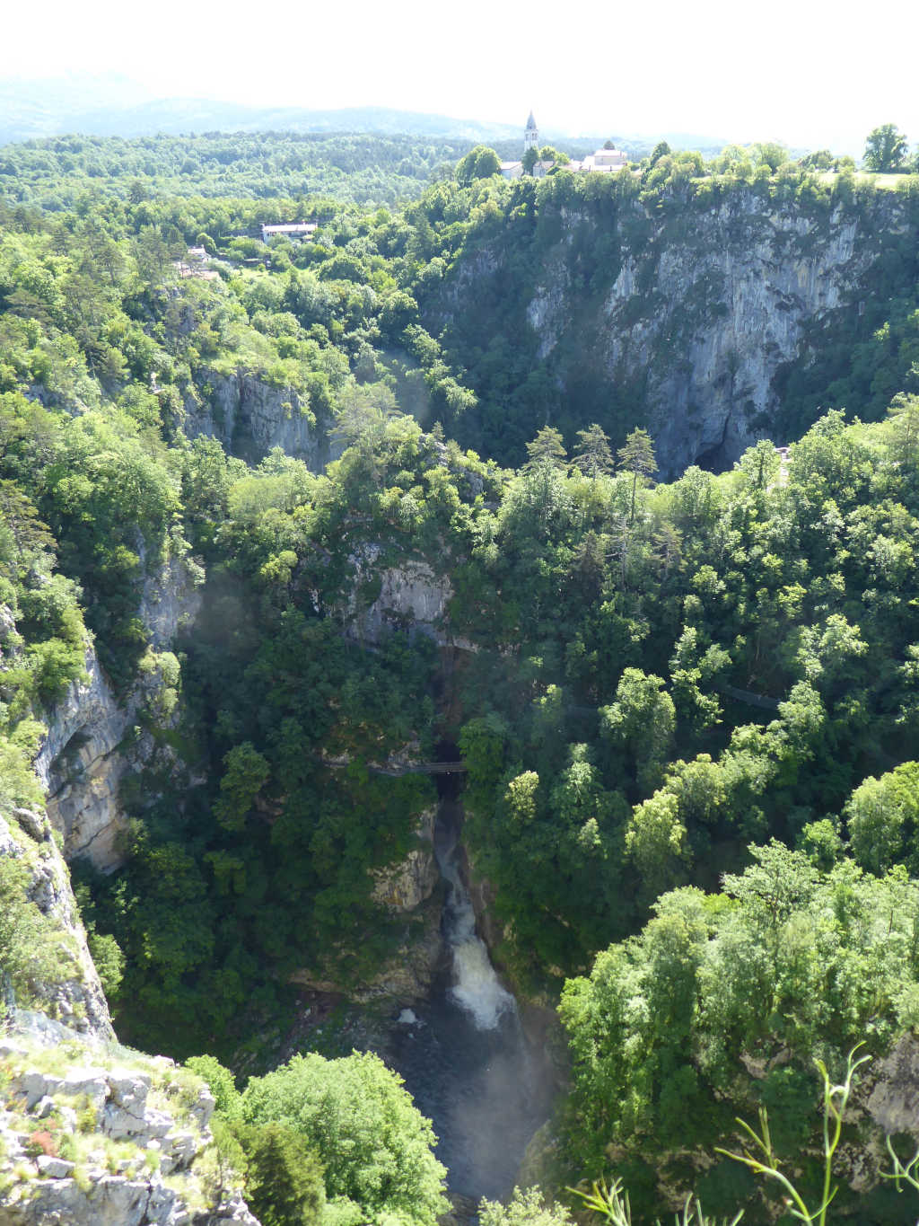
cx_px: 460
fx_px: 849
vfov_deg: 71.6
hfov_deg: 56.8
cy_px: 613
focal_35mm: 24
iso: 80
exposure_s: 1/125
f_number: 3.3
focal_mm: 4.3
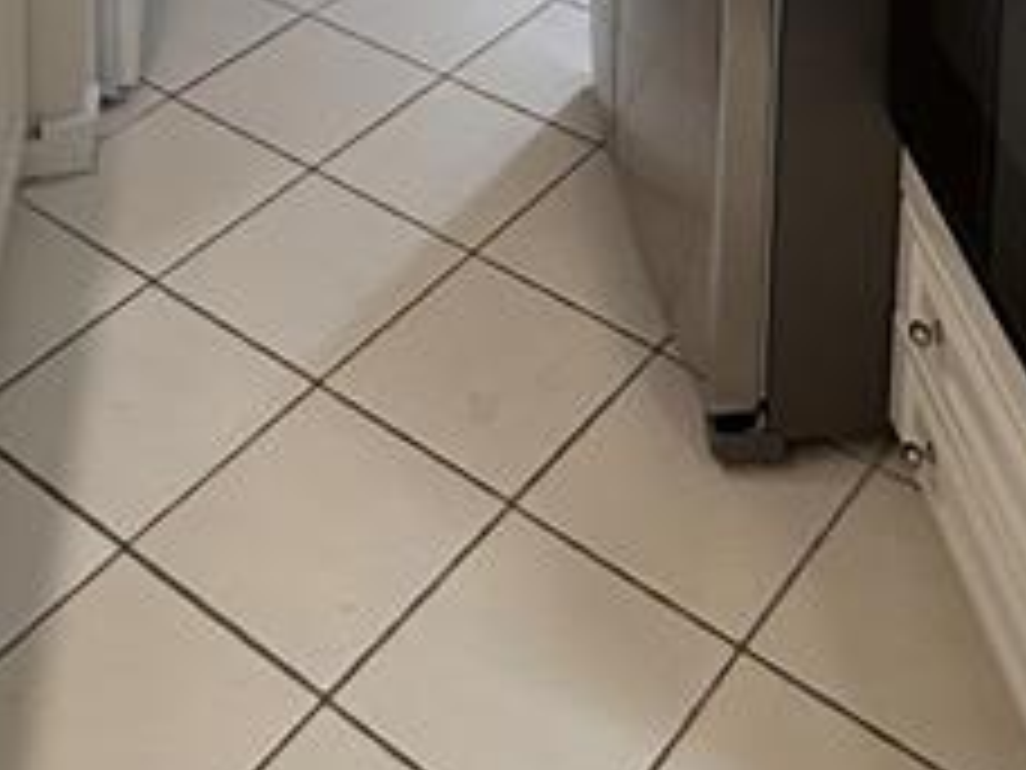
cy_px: -761
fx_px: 1867
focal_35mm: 63
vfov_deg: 17.2
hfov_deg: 30.7
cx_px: 572
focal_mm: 2.22
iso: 100
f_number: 2.2
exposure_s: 1/120
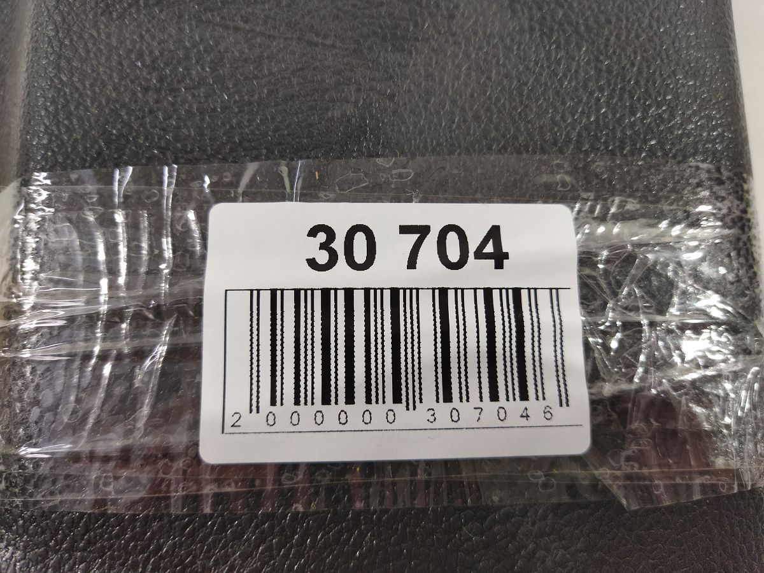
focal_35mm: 27
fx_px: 596
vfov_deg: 51.4
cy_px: 286
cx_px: 382
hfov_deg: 65.3
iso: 216
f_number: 1.79
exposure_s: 1/50
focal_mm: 4.71
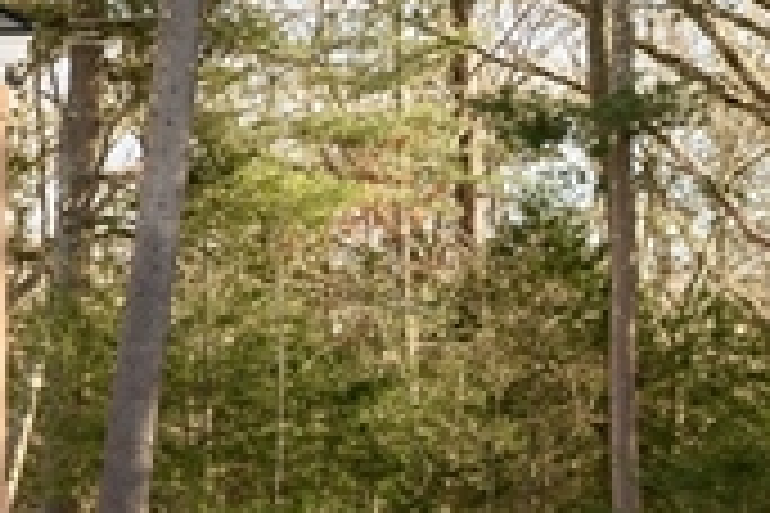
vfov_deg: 10.9
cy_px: -101
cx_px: -1504
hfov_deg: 11.1
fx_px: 2631
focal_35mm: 123
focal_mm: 20.5
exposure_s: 1/80
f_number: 8
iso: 100
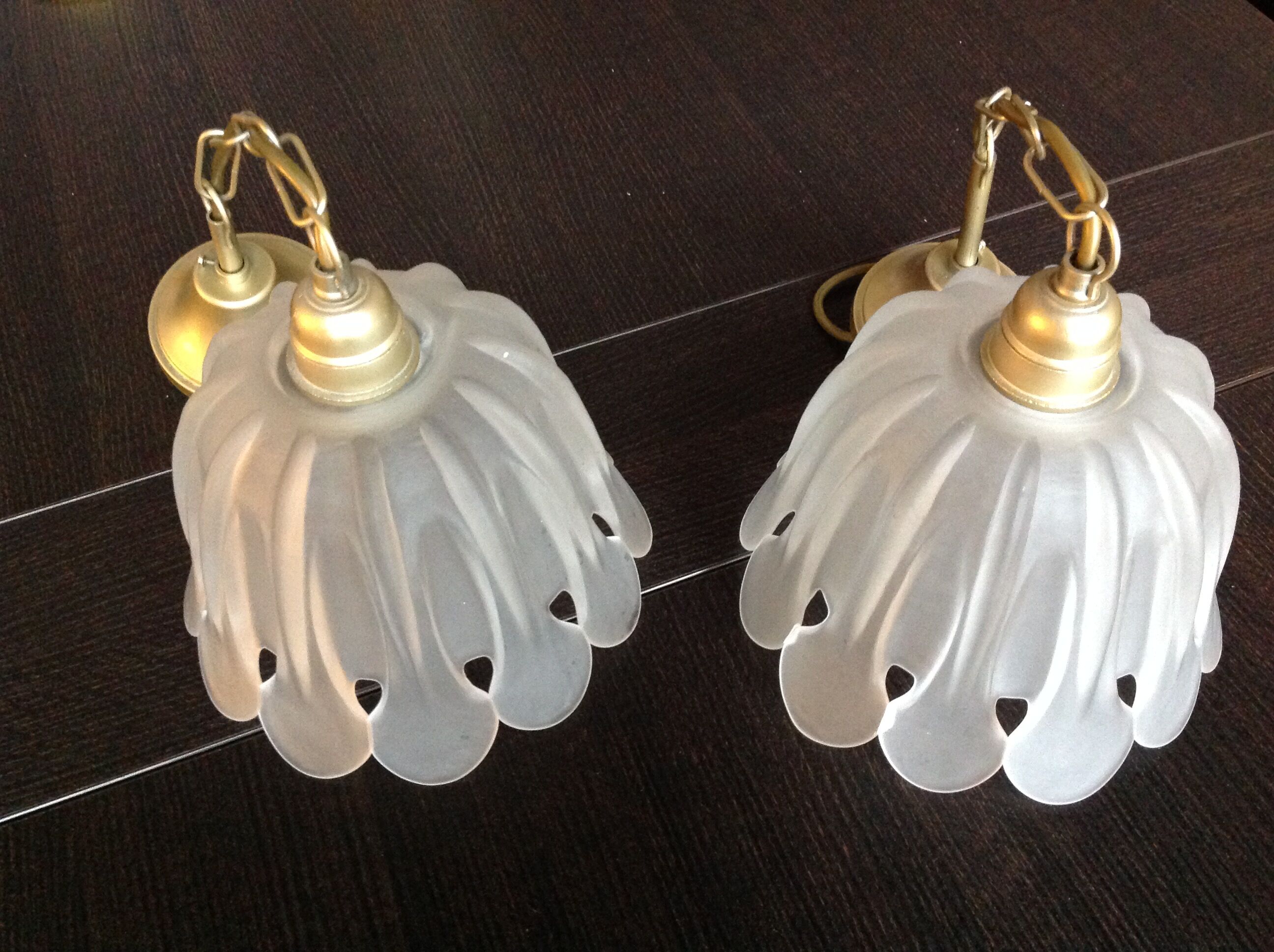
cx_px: 637
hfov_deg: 52.7
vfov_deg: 40.6
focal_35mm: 35
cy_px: 476
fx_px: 1286
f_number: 2.4
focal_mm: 4.28
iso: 500
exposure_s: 1/15
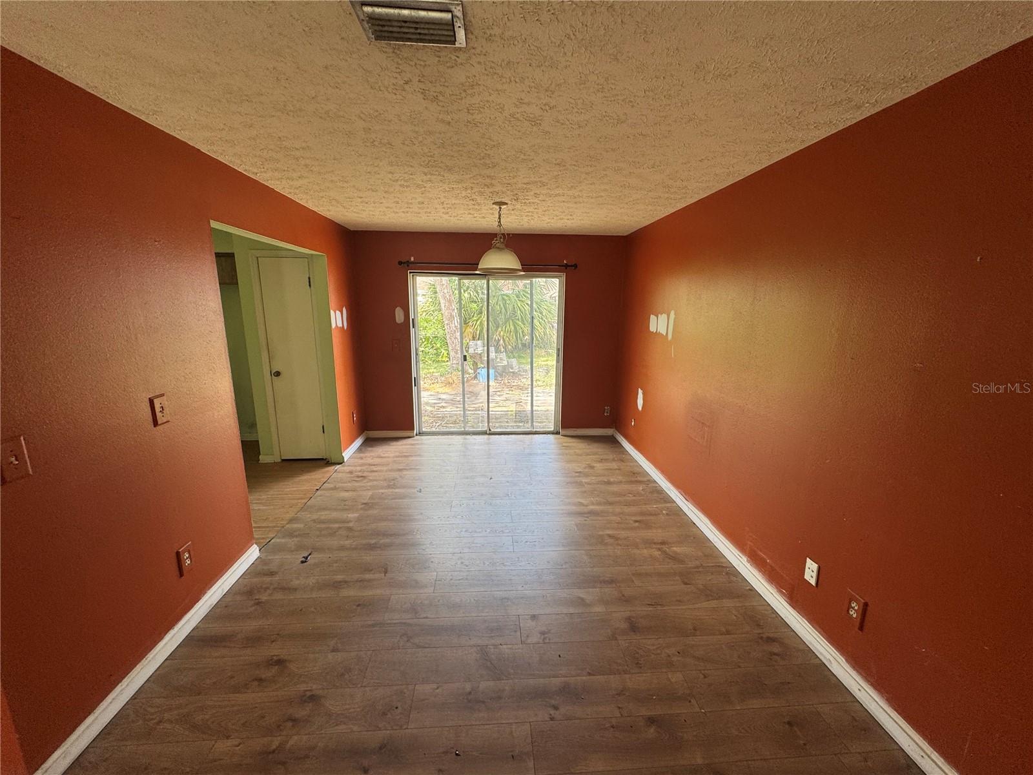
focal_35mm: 14
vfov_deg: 85.7
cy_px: 388
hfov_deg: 102.1
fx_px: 418
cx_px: 516
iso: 64
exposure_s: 1/99
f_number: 2.2
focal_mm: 2.22
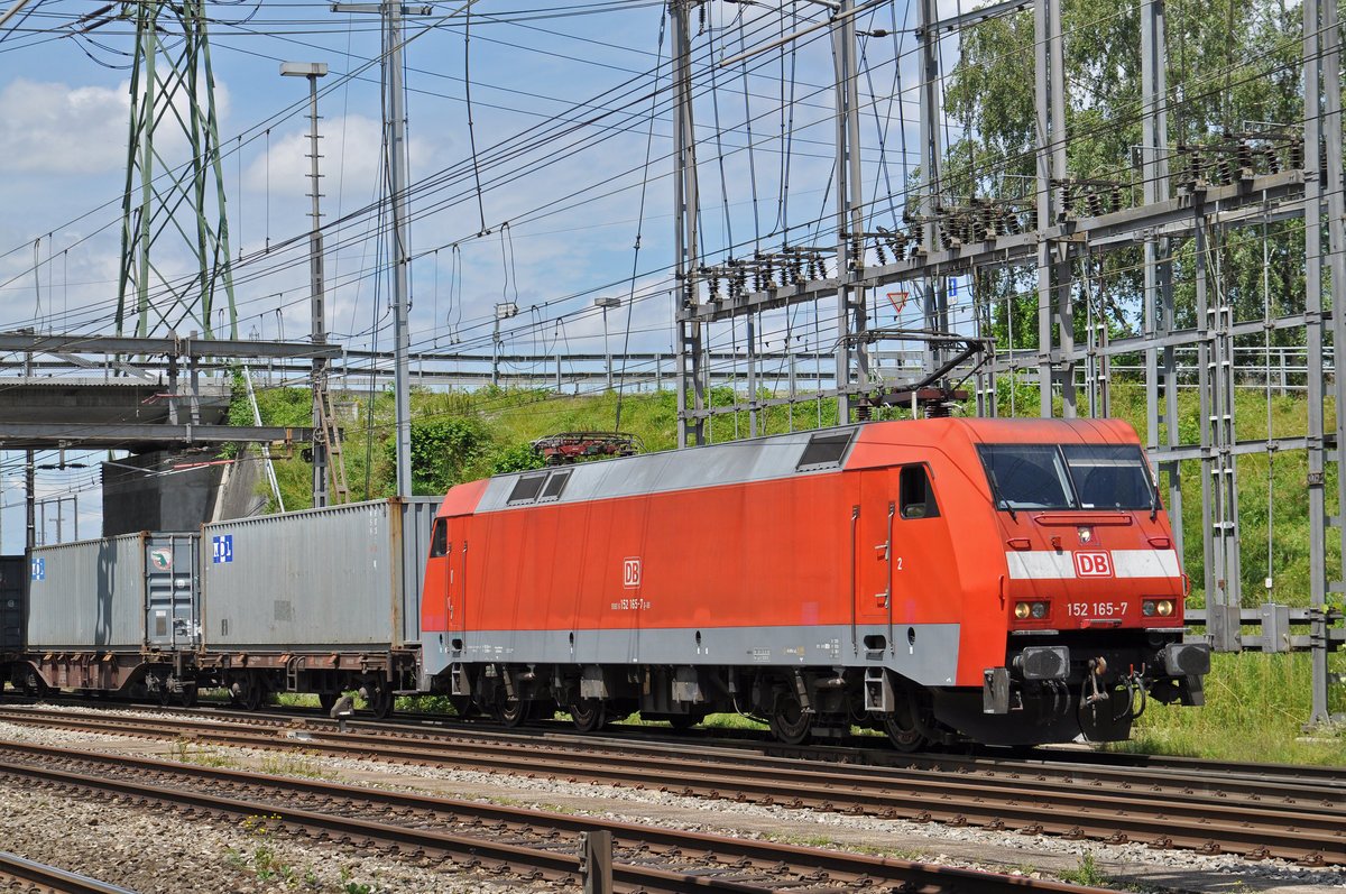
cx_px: 673
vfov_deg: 16.5
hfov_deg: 24.6
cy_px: 447
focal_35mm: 82
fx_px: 3081
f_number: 6.3
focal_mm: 55
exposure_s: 1/1000
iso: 250
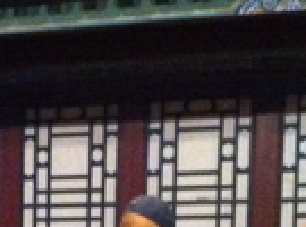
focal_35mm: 130
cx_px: -88
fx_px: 1144
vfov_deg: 10.8
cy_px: 376
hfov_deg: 14.6
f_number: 2.8
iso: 1000
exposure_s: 1/15
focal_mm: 3.85
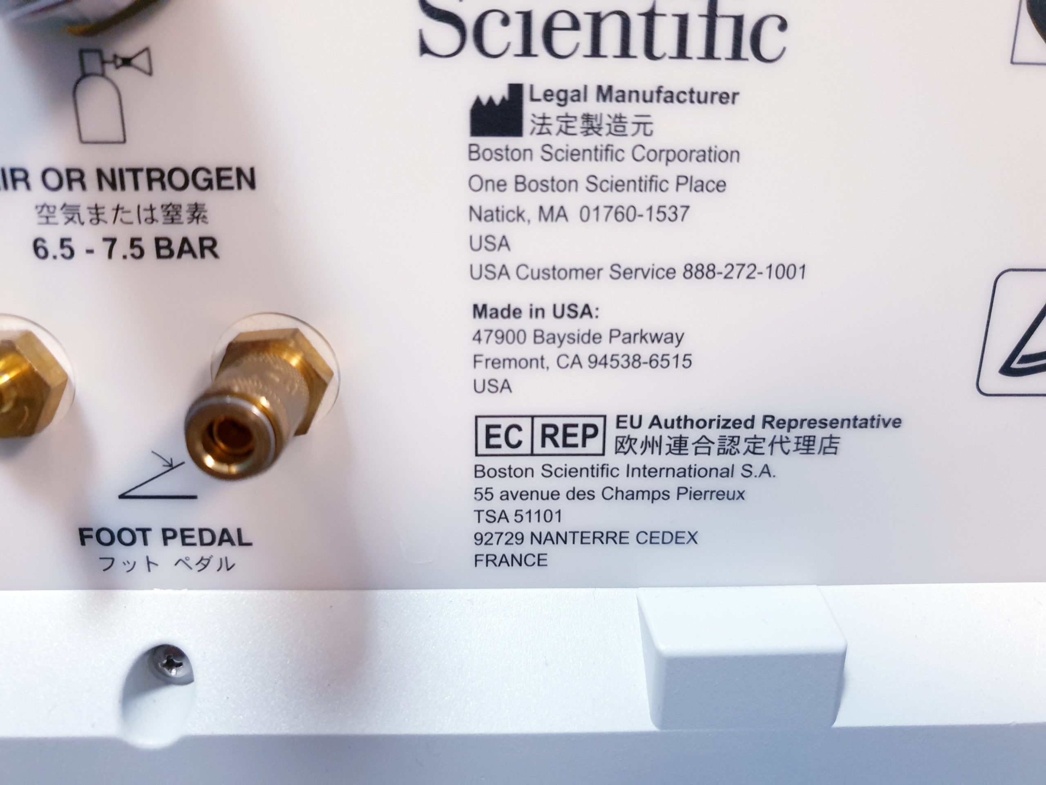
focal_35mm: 26
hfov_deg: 67.3
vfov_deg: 53.1
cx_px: 523
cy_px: 392
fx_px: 786
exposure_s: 1/50
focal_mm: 4.3
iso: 250
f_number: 1.5
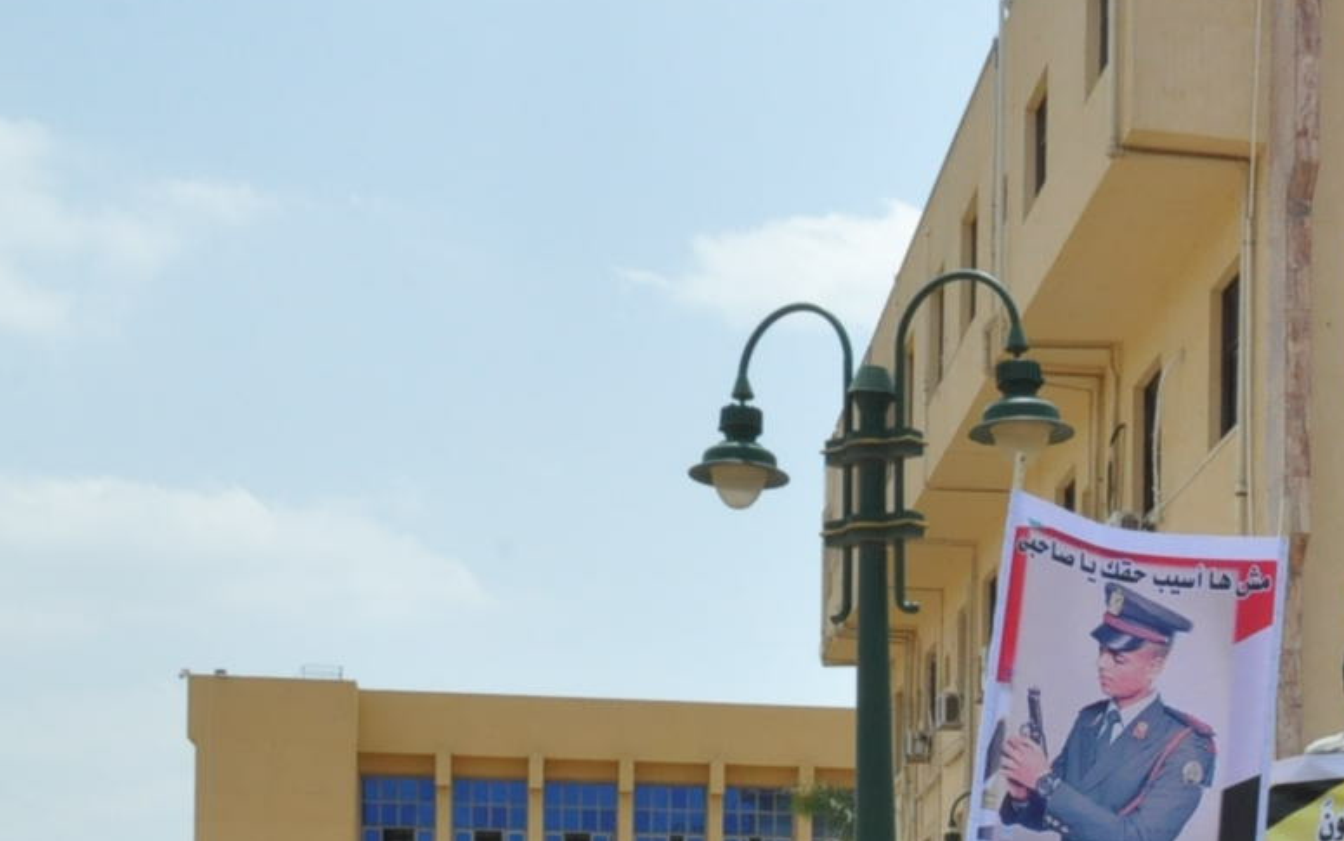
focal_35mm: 76
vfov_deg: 16.2
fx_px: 2785
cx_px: 1554
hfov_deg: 24.9
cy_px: 1113
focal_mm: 18
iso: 1000
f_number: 20
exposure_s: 1/400
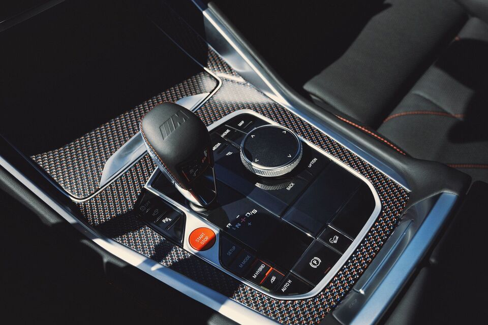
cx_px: 244
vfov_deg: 31.2
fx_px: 583
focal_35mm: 43
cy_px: 162
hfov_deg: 45.4
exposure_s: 1/200
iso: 250
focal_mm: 43
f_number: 7.1
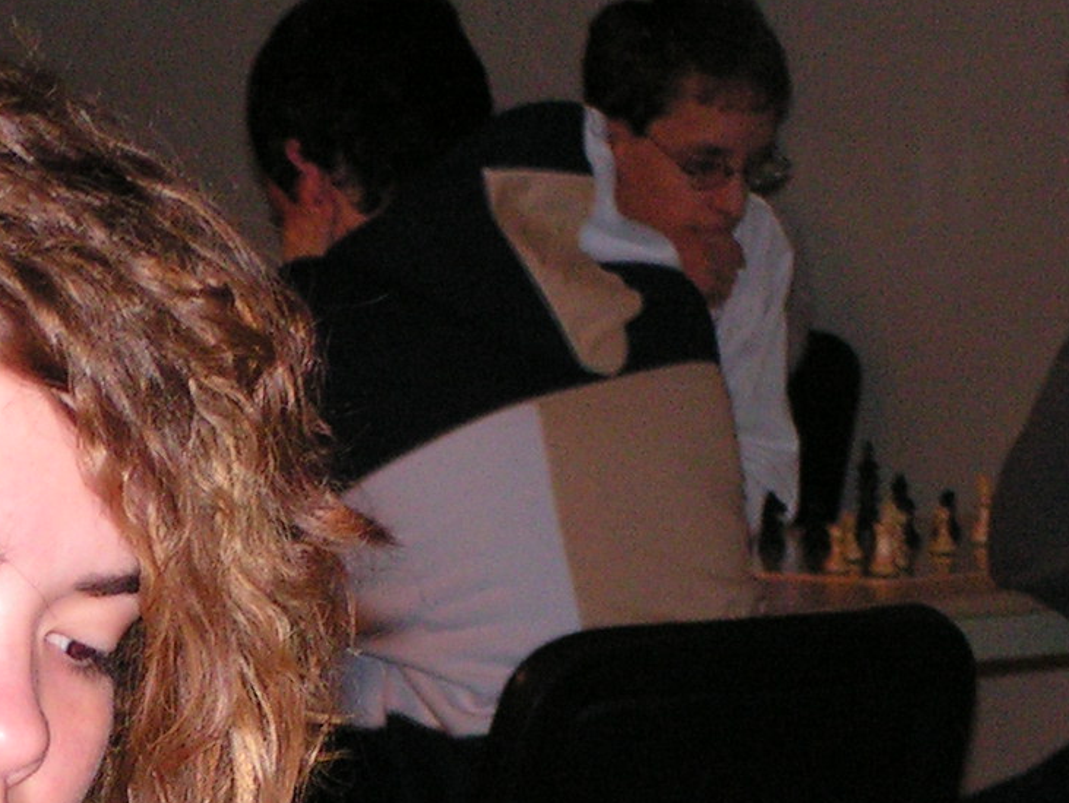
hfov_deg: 8.7
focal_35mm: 224
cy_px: 974
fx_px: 6921
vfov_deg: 6.6
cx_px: -184
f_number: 3.3
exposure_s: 1/80
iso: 200
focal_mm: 13.4
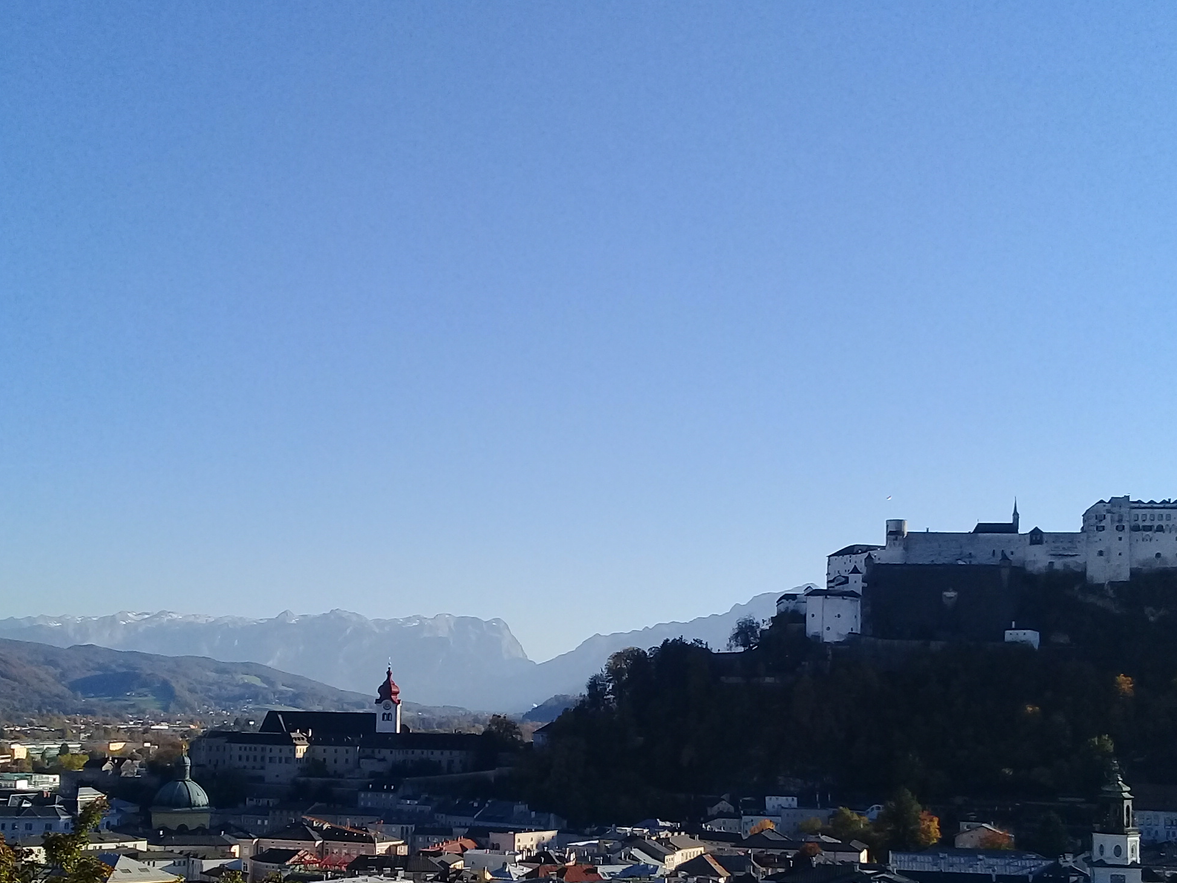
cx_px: 535
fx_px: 1768
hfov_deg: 36.8
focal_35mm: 52
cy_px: 642
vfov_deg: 27.7
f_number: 2.2
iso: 50
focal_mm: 3.3
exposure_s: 1/1302
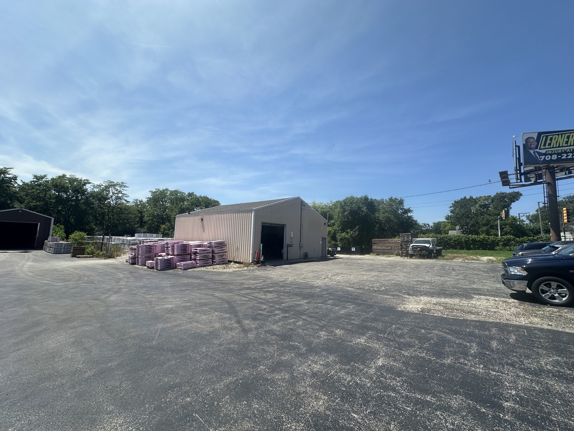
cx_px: 287
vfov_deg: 85.7
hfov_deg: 102.1
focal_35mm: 14
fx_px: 232
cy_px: 216
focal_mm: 2.22
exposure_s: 1/2398
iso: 50
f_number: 2.2
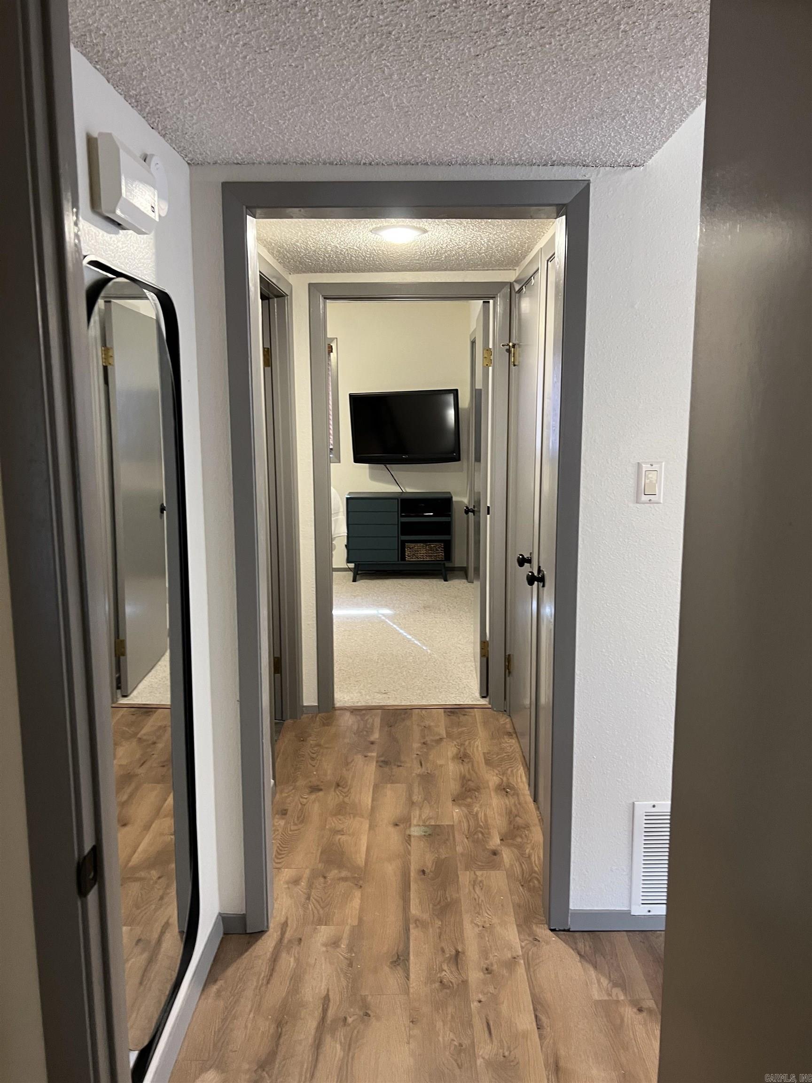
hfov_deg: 53.1
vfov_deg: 67.3
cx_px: 406
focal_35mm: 26
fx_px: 813
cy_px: 542
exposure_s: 1/60
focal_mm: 5.7
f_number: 1.5
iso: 250
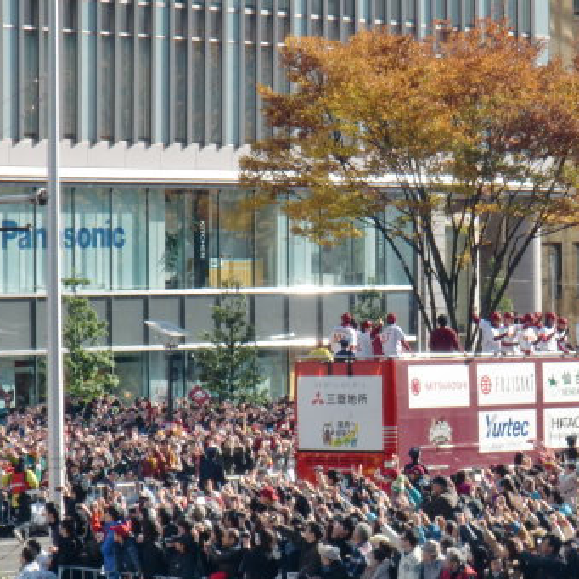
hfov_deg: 9.2
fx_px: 3577
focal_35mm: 189
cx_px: 464
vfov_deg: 9.3
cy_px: 367
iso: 64
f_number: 5.4
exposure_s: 1/160
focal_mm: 19.98
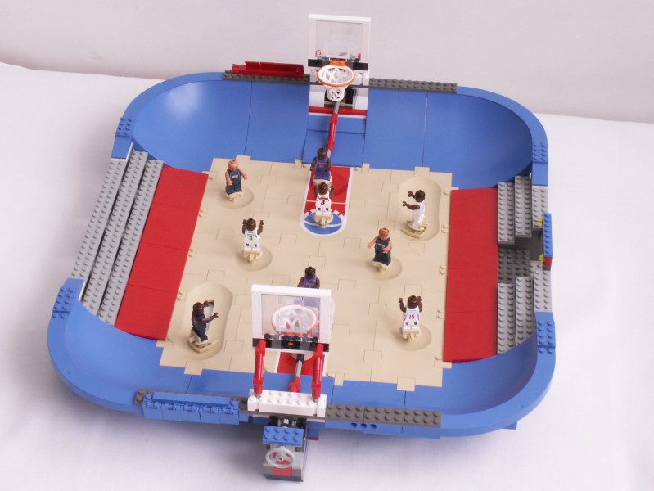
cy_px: 246
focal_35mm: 63
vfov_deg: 23.3
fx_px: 1191
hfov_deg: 30.7
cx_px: 327
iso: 50
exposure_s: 1
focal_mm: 10.45
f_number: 8
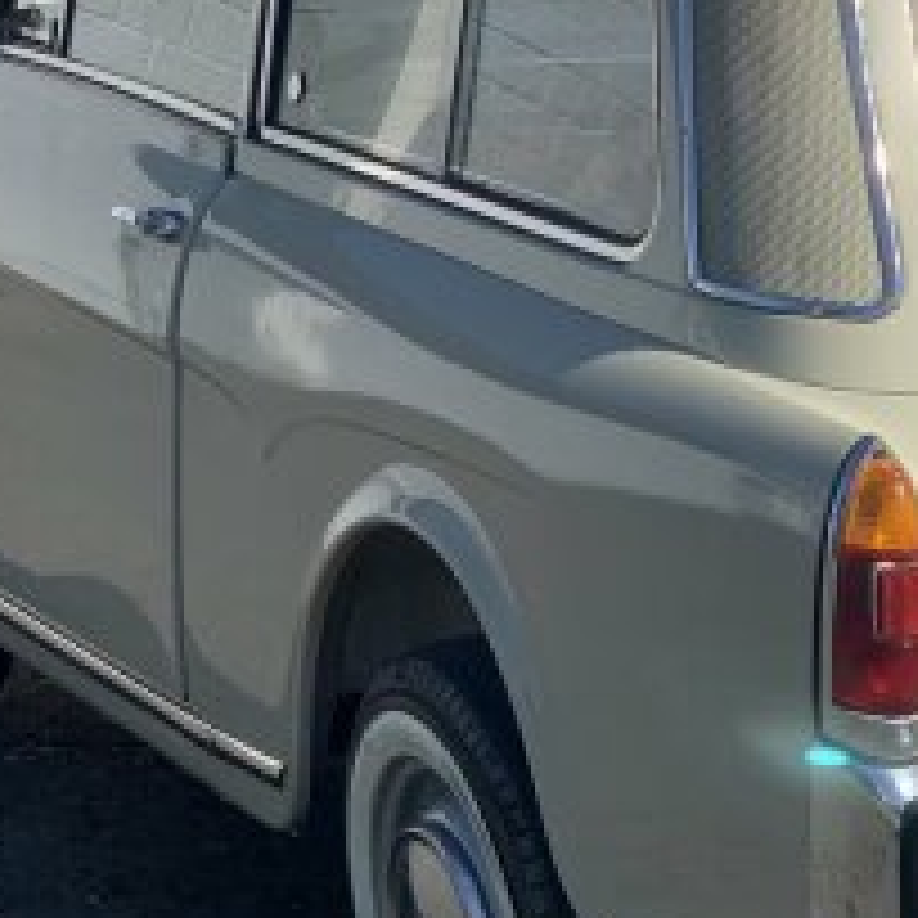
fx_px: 4320
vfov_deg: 12.1
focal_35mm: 144
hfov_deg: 12.0
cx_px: 904
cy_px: 477
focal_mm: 6
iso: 16
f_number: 2.4
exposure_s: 1/1597
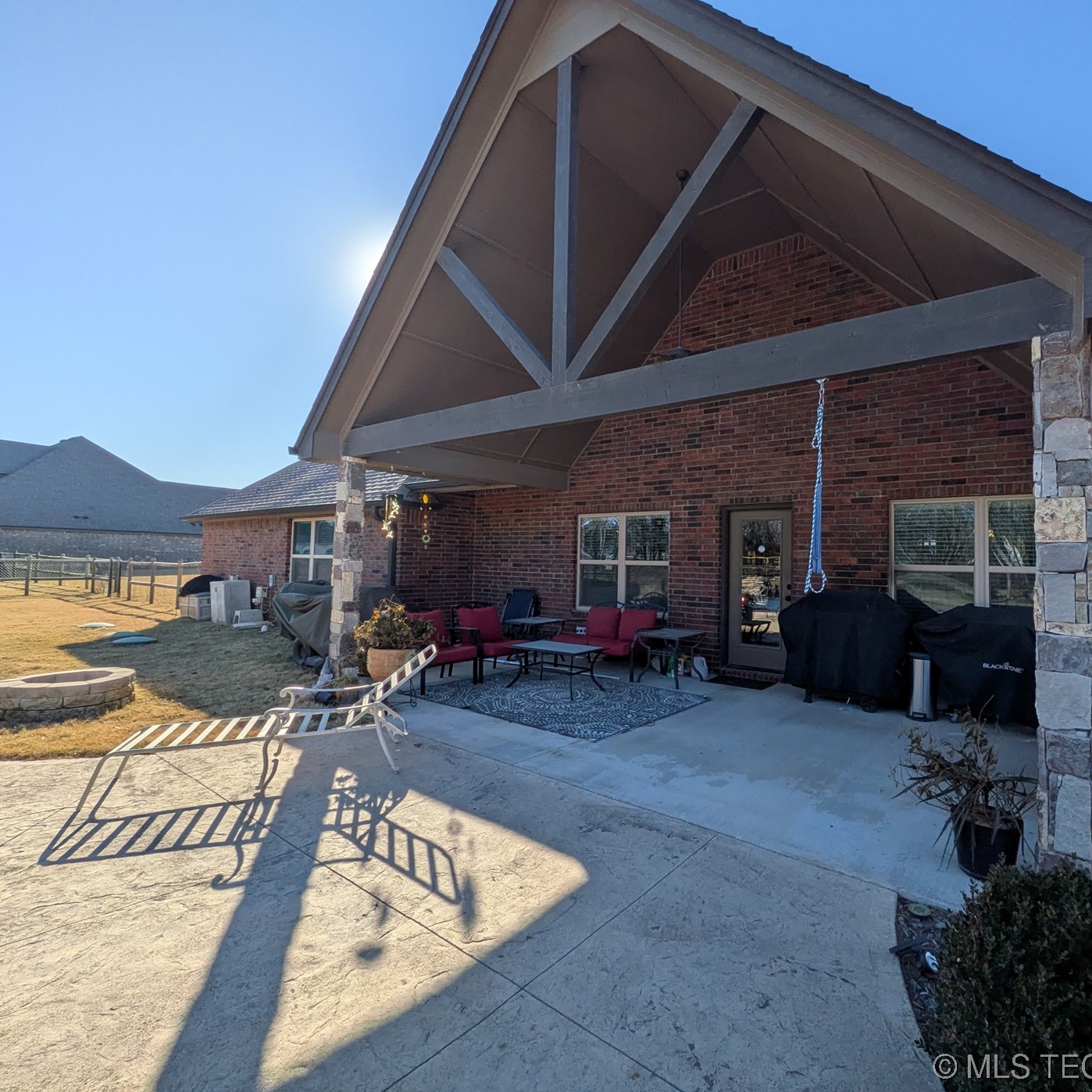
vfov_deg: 84.0
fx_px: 607
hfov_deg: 82.8
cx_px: 663
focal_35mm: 17
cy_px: 537
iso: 51
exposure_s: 1/1965
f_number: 2.2
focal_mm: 1.83
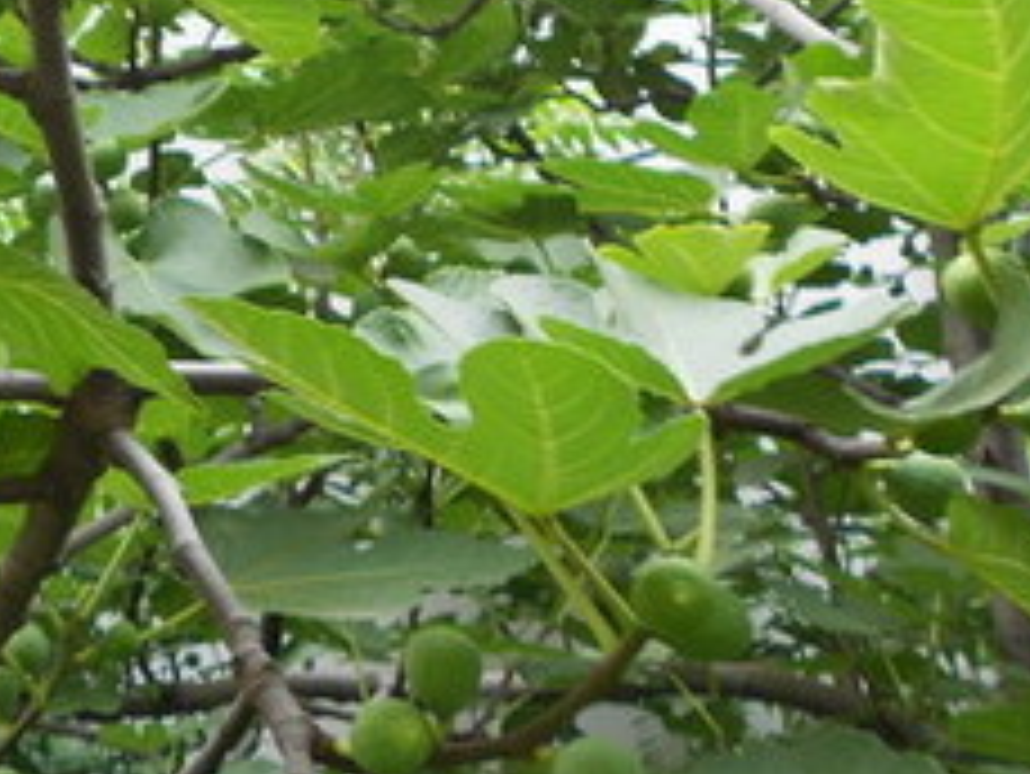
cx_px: -220
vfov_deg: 21.3
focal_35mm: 68
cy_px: 117
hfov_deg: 25.5
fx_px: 2024
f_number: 3.2
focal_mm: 4.6
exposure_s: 1/50
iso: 100
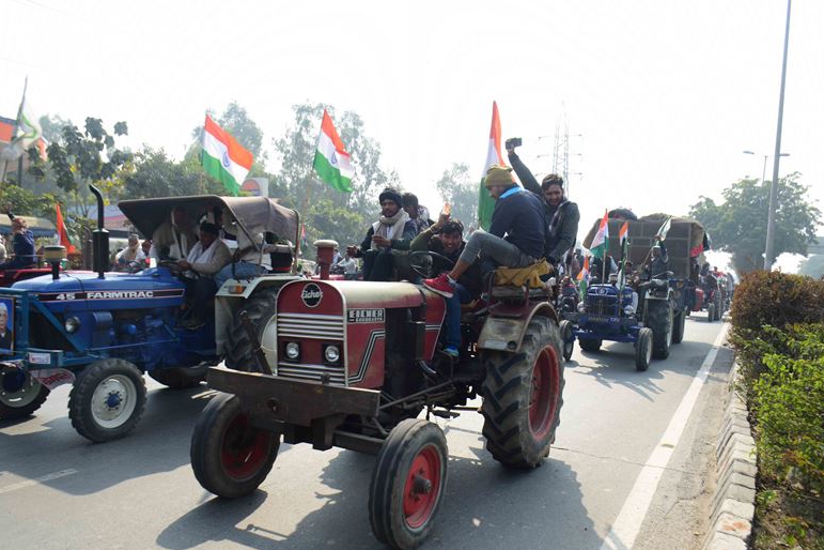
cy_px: 268
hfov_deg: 65.5
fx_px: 641
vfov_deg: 46.4
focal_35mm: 28
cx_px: 409
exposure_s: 1/250
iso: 125
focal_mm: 18
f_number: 8
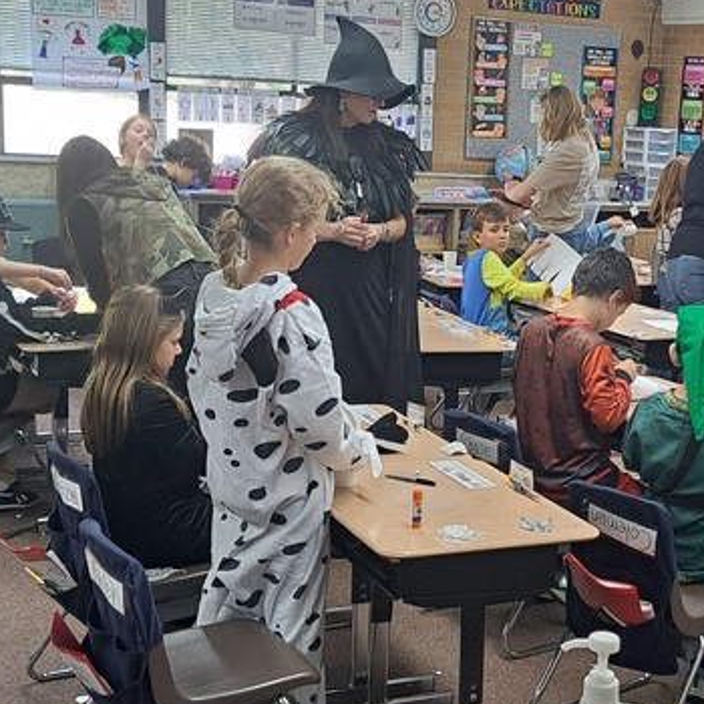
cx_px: 497
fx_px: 1427
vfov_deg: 27.6
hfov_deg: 27.5
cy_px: 443
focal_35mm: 62
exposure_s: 1/60
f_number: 1.8
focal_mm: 5.23
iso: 80
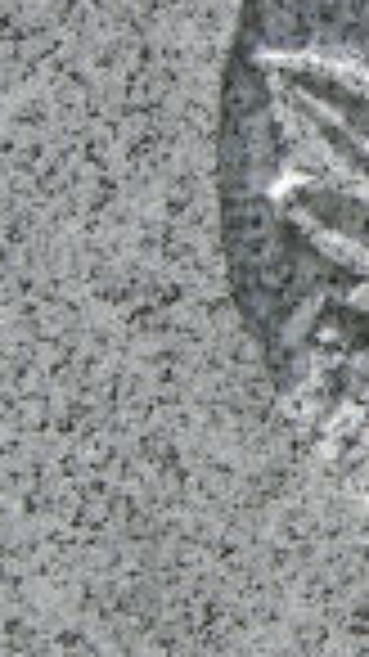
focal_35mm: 245
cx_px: 621
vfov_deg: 8.4
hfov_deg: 4.9
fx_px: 4267
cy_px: 1278
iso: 80
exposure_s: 1/430
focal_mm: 7.3
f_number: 3.8
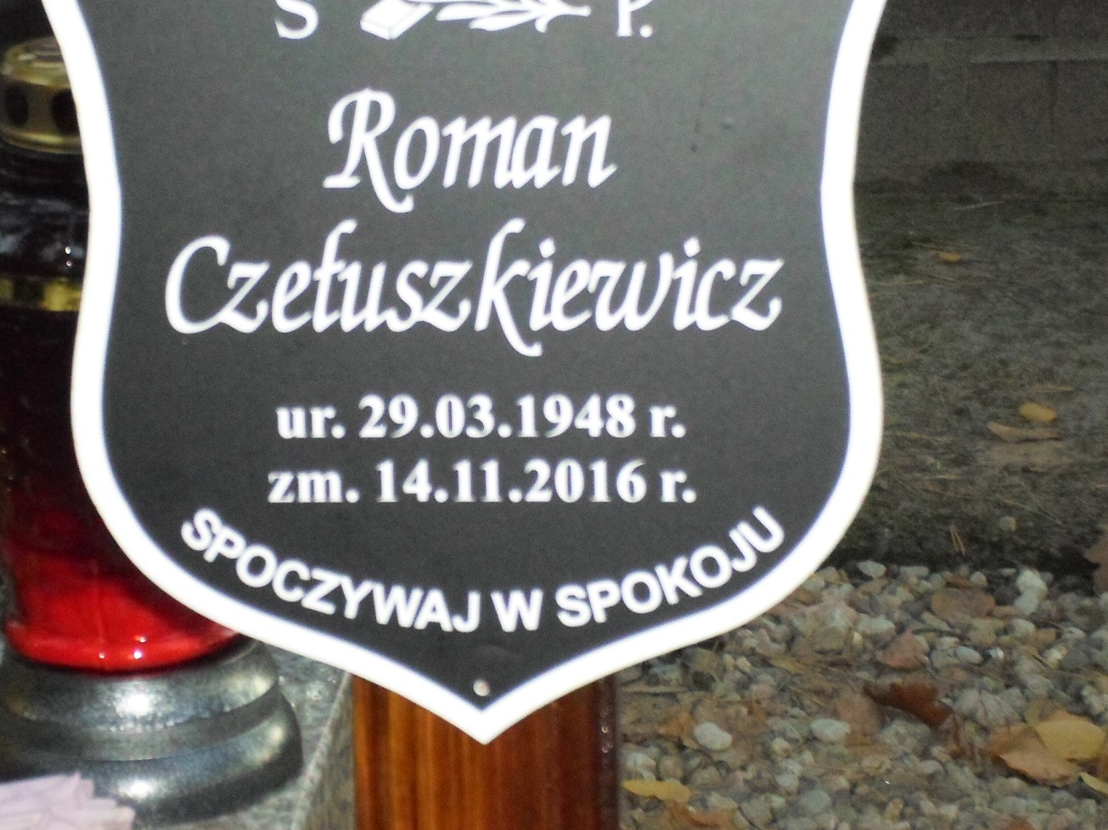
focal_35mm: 153
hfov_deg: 12.9
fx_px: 4896
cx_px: 498
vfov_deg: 9.7
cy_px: 256
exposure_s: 1/60
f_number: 5.7
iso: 480
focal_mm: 19.8
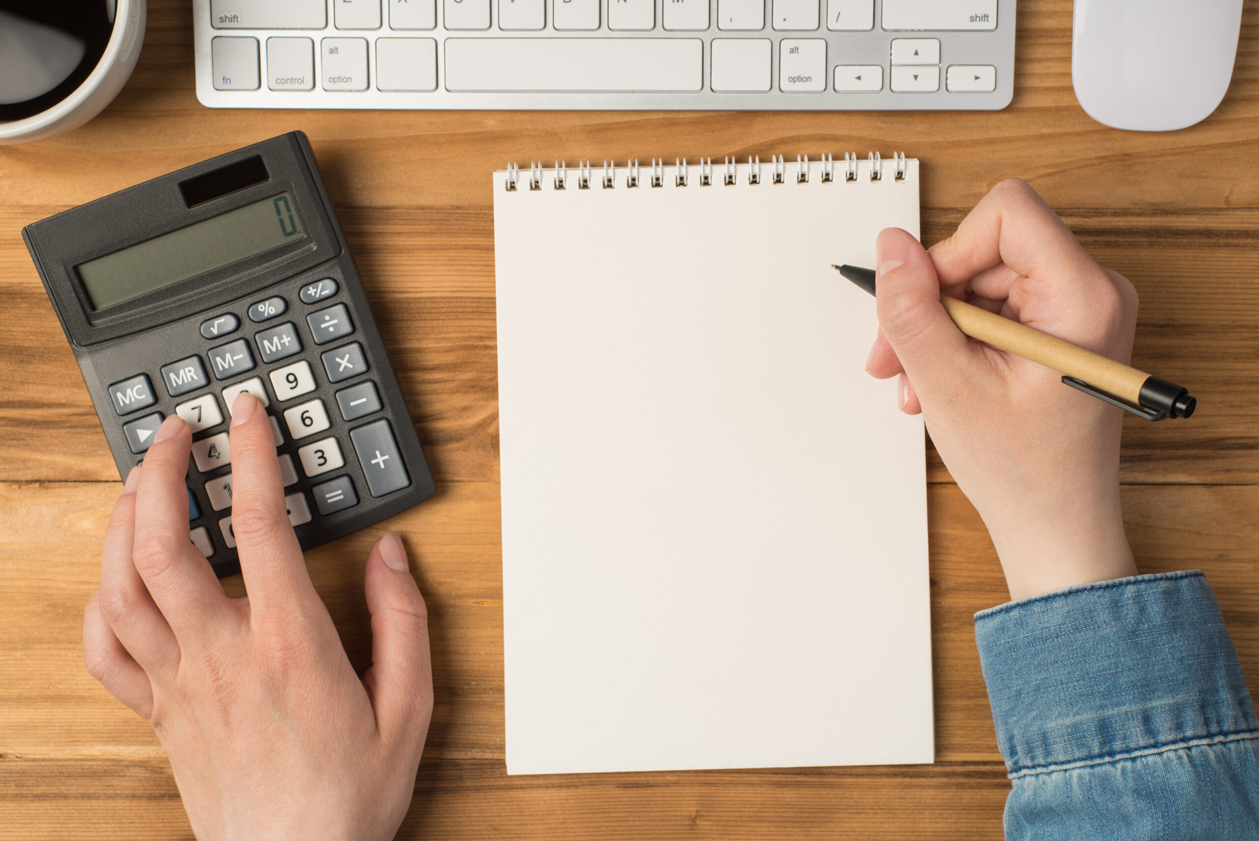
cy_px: 420
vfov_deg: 27.0
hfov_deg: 39.6
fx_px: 1749
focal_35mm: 50
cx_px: 630
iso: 100
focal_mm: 50
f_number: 9
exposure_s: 1/125
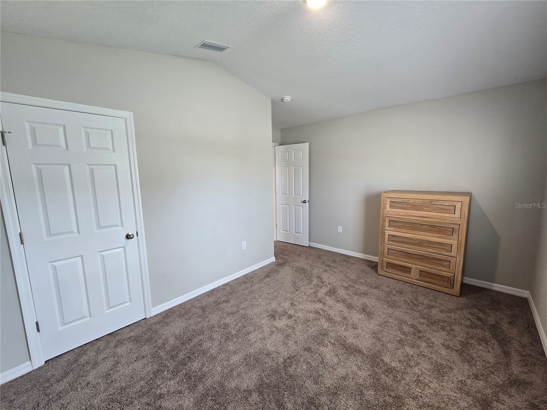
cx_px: 274
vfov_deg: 89.9
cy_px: 205
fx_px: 205
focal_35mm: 13
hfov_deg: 106.2
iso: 160
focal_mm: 2.2
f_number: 2.2
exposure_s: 1/60
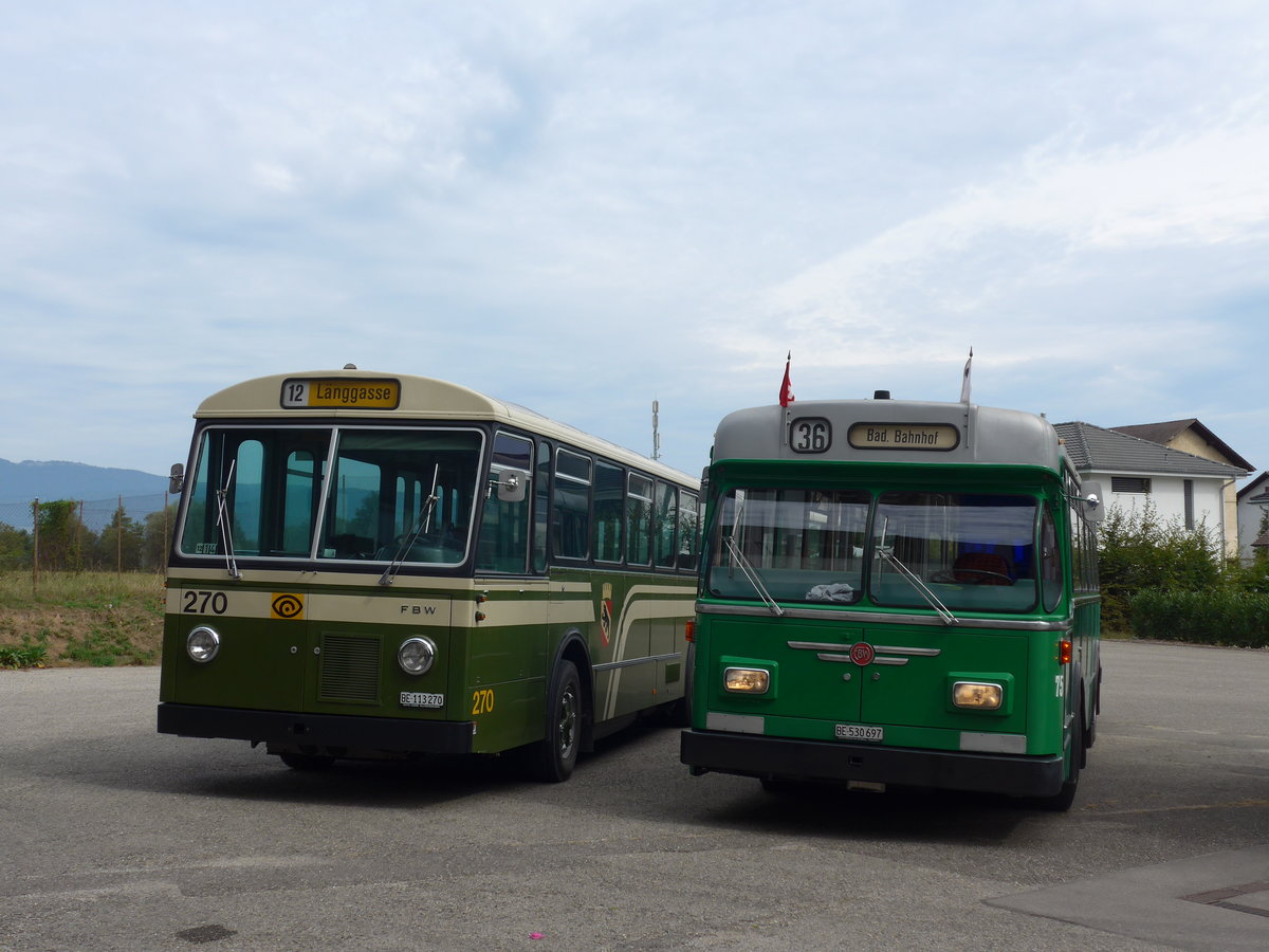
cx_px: 634
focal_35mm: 41
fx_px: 1503
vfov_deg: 35.1
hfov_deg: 45.8
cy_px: 476
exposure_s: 1/1600
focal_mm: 8.4
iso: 80
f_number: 2.8
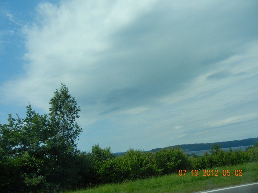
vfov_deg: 41.8
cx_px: 129
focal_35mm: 34
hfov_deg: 54.0
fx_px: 253
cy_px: 96
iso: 160
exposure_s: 1/559
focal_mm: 6.2
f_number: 7.2
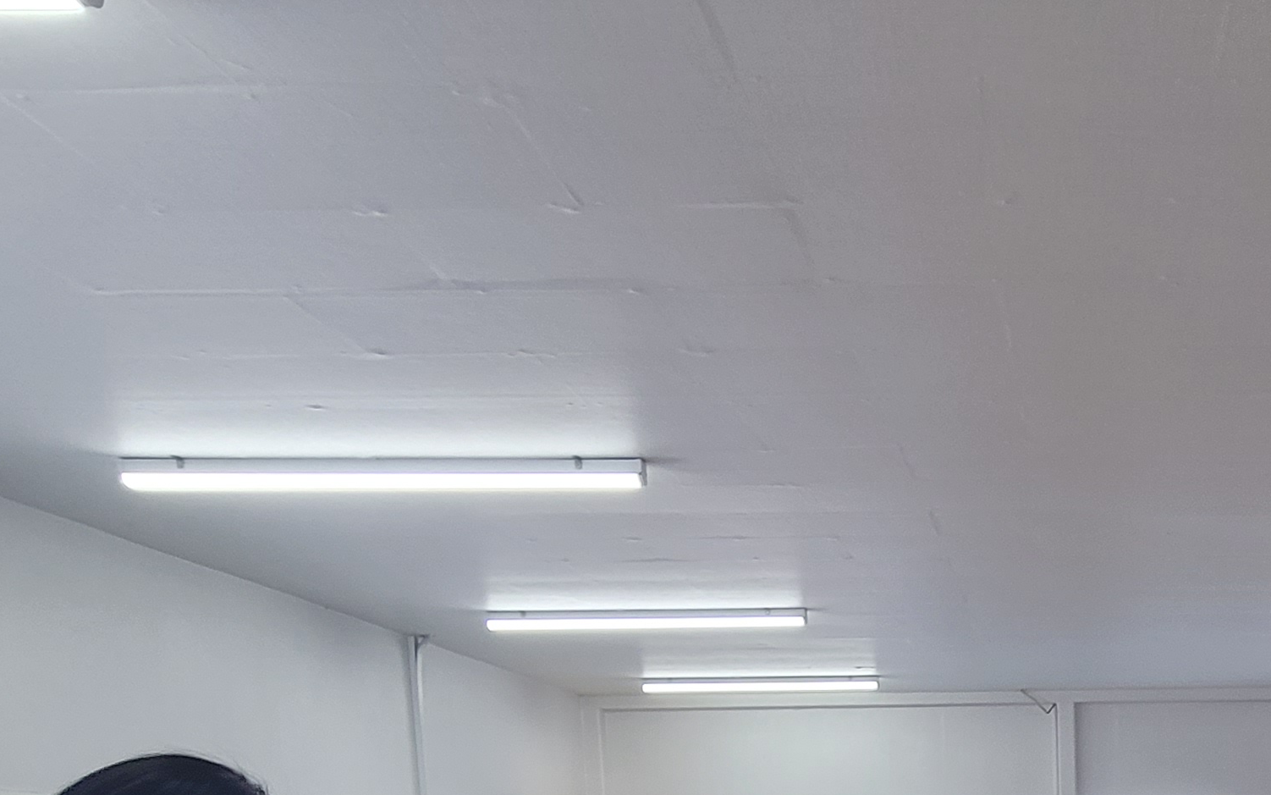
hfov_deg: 47.6
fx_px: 1282
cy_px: 1044
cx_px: 1133
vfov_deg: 28.2
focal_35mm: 37
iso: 125
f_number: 2.2
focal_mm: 2.2
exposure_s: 1/60
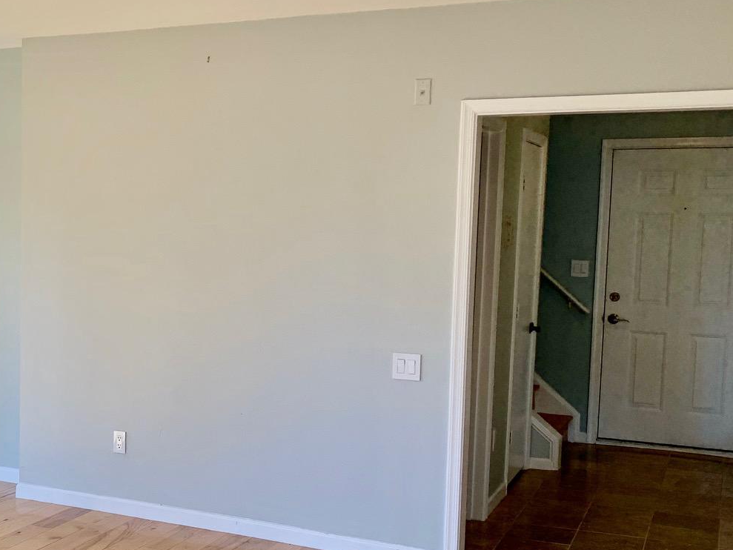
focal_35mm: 53
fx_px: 1122
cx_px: 51
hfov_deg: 33.9
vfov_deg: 27.5
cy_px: 327
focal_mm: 4.25
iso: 25
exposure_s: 1/121
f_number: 1.8
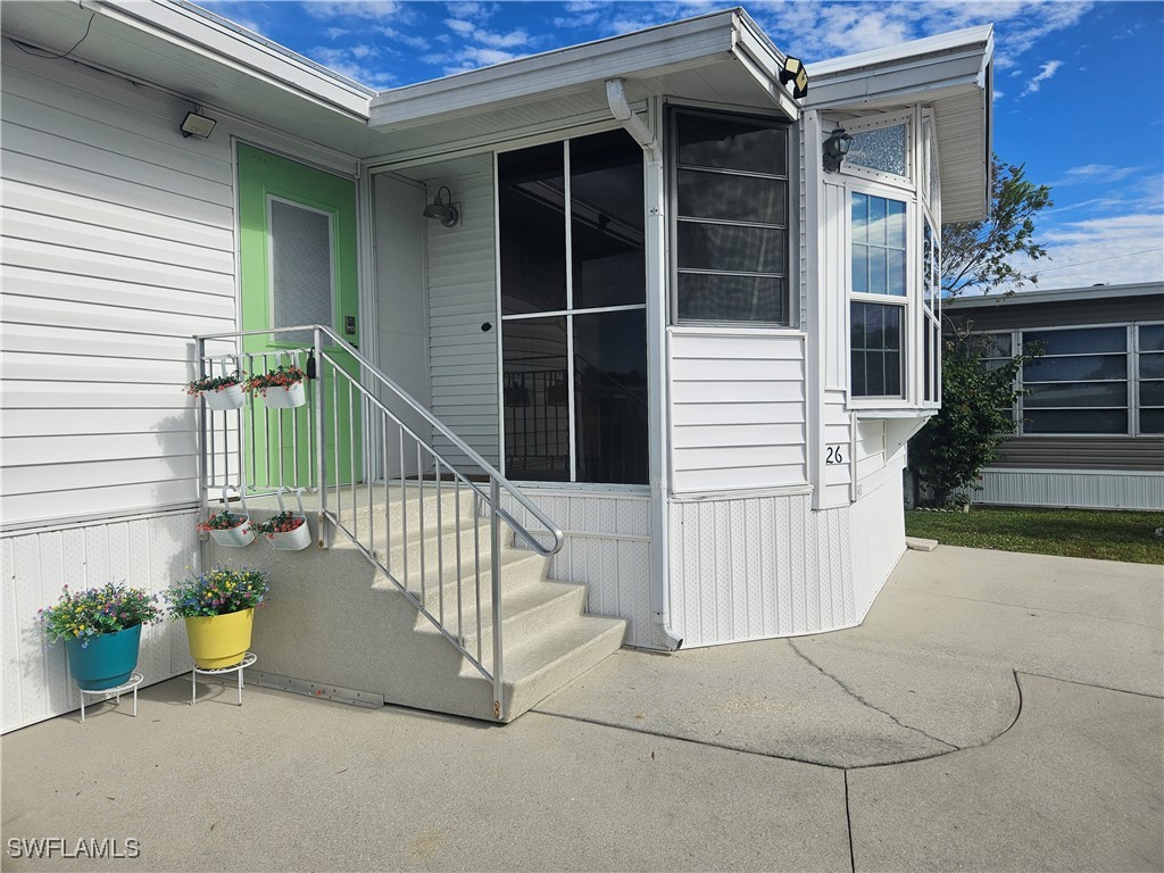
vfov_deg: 58.9
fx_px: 773
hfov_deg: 73.9
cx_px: 582
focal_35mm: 23
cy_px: 436
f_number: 1.8
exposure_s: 1/3034
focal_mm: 5.4
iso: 25
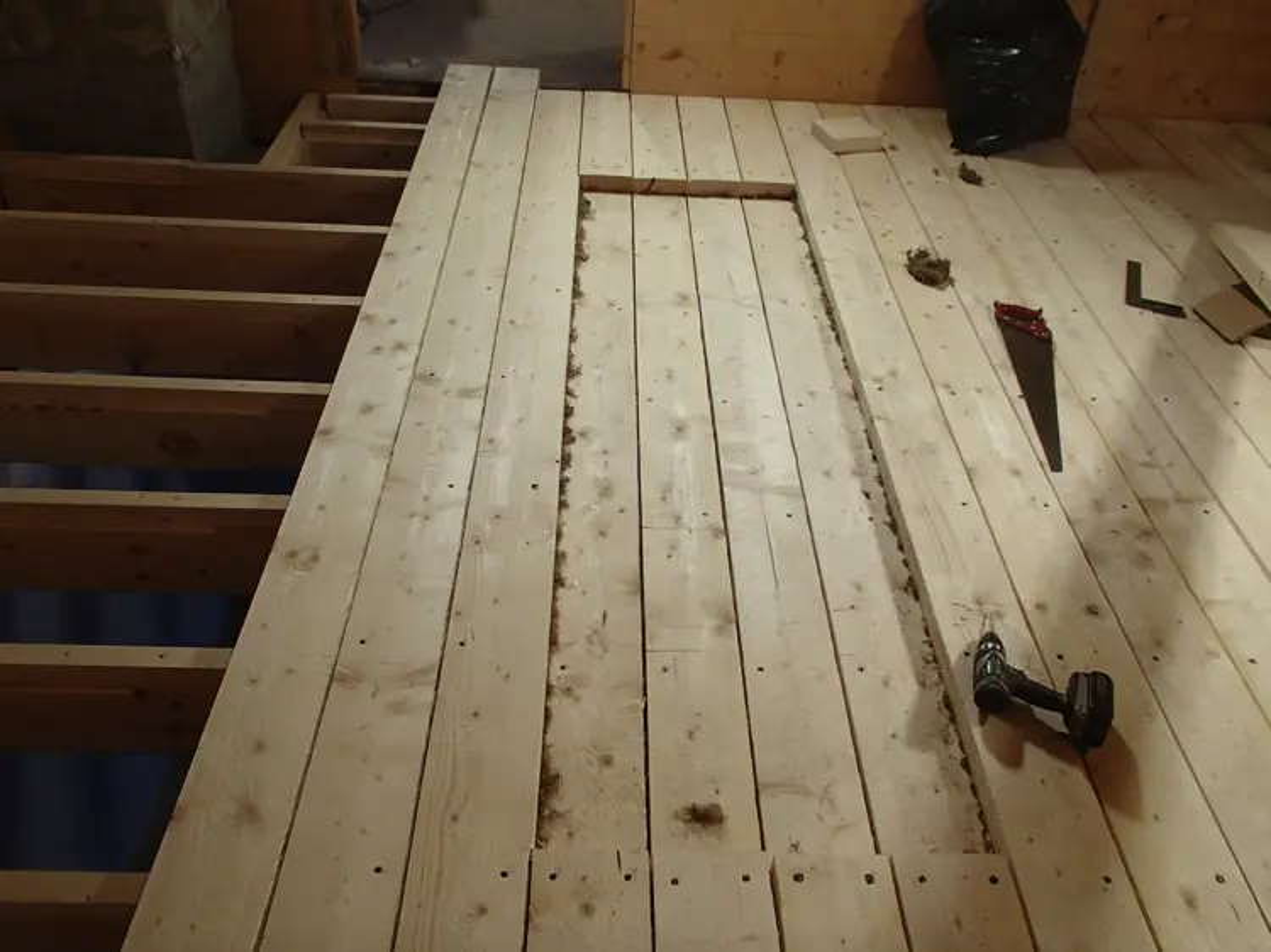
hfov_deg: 63.5
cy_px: 476
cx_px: 636
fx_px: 1028
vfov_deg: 49.7
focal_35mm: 28
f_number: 3.9
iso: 200
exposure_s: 1/30
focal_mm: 5
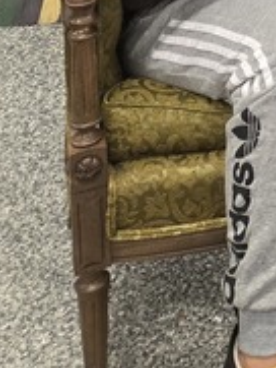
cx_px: 706
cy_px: -567
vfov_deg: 11.8
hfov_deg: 9.8
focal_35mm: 130
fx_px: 1380
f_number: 1.8
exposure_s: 1/50
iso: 125
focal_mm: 5.4
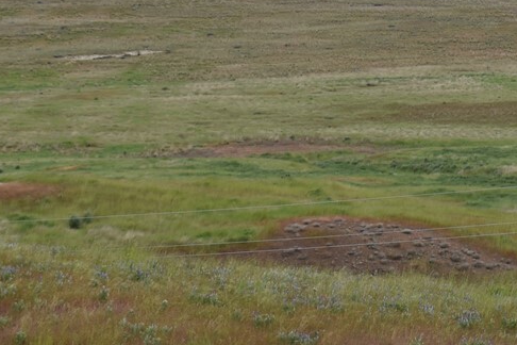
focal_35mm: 157
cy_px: -7
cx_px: 520
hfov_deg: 12.9
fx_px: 2255
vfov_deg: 8.7
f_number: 8
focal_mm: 30
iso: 100
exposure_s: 1/250
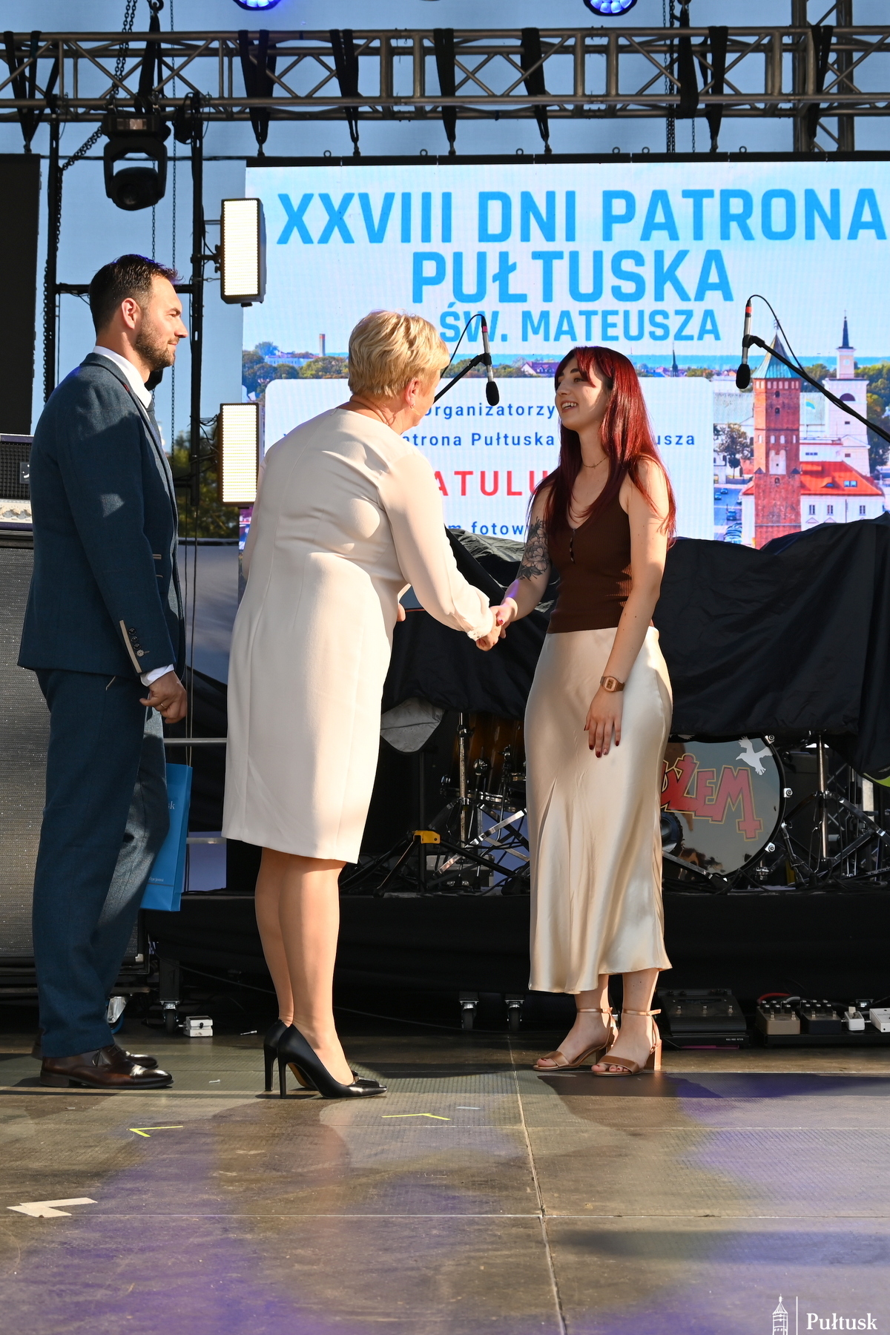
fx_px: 1335
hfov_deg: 36.9
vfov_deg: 53.1
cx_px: 445
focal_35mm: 36
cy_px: 668
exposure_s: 1/250
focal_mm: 36
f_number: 5.6
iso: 200
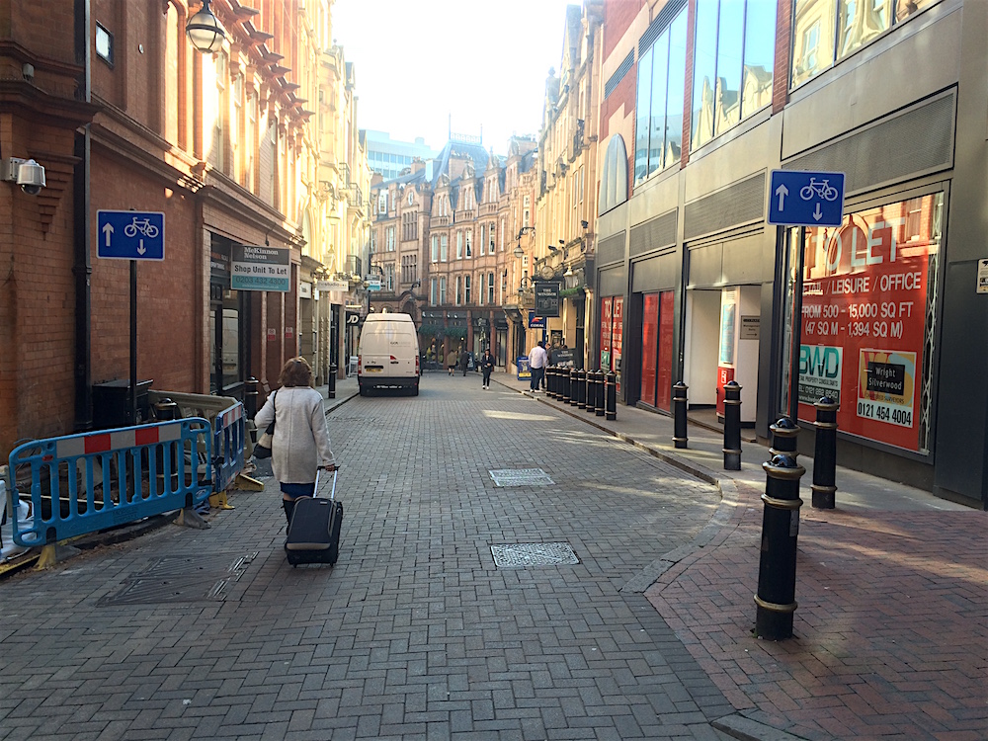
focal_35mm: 29
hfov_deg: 61.7
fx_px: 828
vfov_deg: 48.2
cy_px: 370
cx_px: 494
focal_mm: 4.15
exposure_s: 1/120
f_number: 2.2
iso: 32
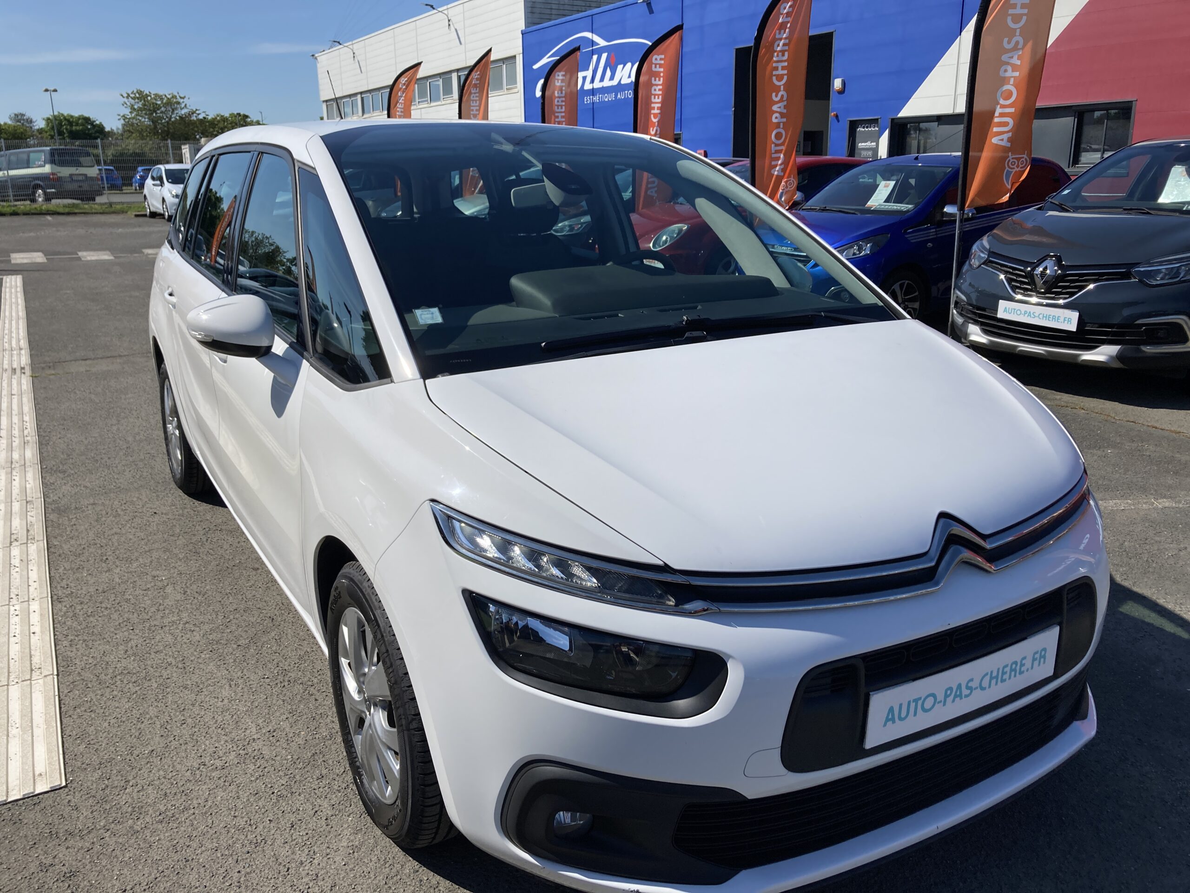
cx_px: 595
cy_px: 446
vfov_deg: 49.7
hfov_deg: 63.4
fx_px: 963
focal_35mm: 28
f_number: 1.8
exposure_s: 1/4000
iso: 25
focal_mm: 3.99
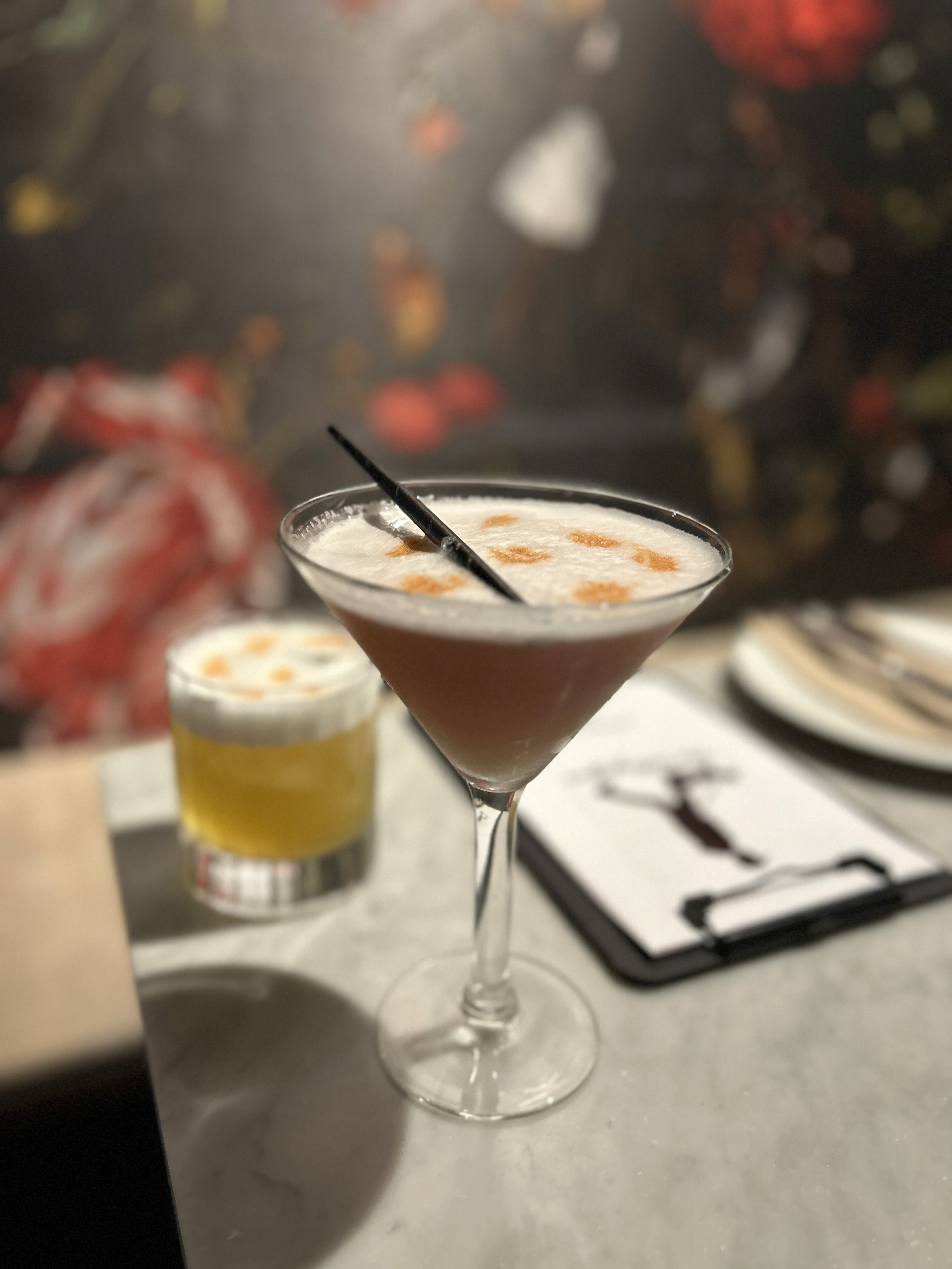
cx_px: 476
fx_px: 953
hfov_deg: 53.1
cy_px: 634
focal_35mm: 26
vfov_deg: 67.3
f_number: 1.5
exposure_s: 1/50
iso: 500
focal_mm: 5.7
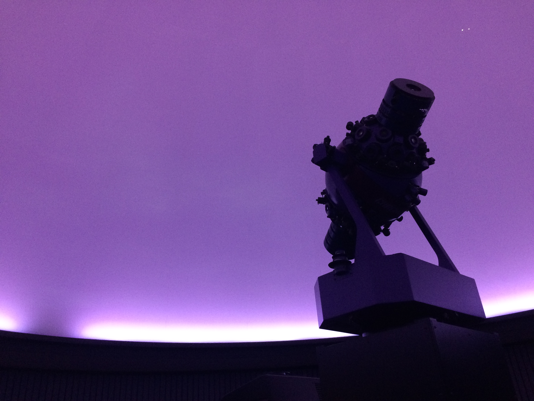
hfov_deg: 61.7
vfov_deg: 48.2
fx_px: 447
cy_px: 200
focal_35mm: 29
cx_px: 267
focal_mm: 4.15
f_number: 2.2
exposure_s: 1/30
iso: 160
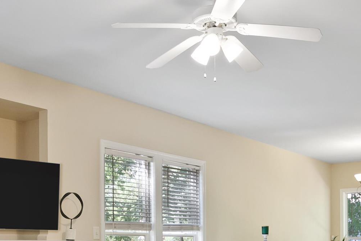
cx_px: 199
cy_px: 259
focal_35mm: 52
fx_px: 521
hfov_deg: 38.2
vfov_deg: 24.4
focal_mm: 17
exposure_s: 1/6
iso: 500
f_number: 7.1
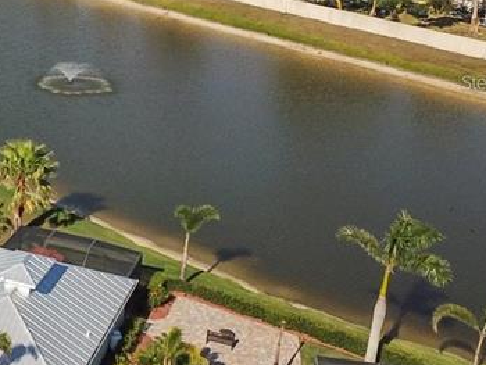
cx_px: -165
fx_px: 1068
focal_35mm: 76
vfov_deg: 19.2
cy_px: 82
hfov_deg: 22.6
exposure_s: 1/2600
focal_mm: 4.73
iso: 100
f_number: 2.2
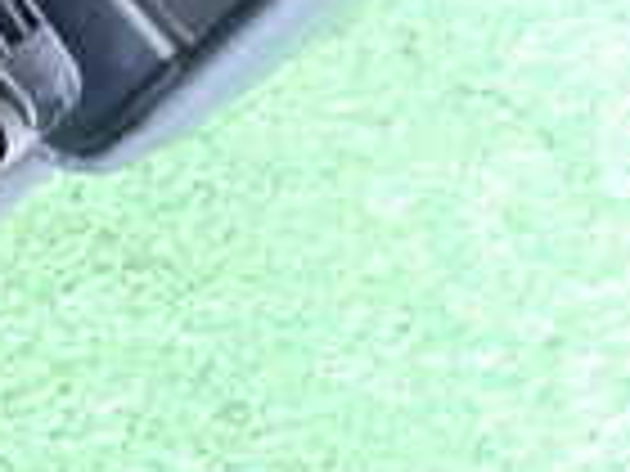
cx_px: -328
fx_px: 1947
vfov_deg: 13.6
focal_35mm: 107
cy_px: -13
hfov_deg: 16.6
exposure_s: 1/30
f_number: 2
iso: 500
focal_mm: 4.5
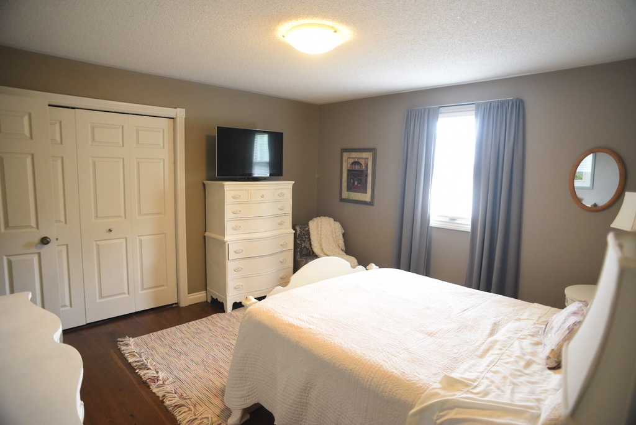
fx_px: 354
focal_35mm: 20
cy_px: 212
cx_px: 318
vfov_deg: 62.0
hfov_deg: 83.9
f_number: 5
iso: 2000
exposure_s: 1/80
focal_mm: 20
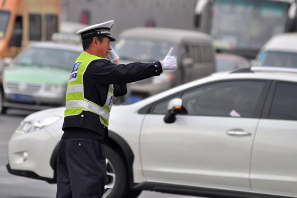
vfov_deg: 4.6
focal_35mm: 300
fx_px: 2473
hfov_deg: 6.9
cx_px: 148
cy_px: 99
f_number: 4.5
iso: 200
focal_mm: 200
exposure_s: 1/1250
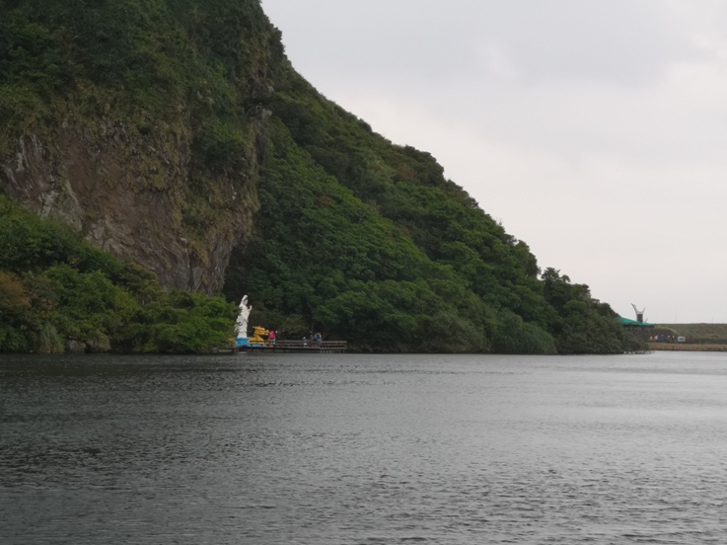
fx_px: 2120
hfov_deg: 19.5
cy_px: 252
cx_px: 343
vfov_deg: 14.6
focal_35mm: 101
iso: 80
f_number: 2.4
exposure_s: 1/120
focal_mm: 7.48
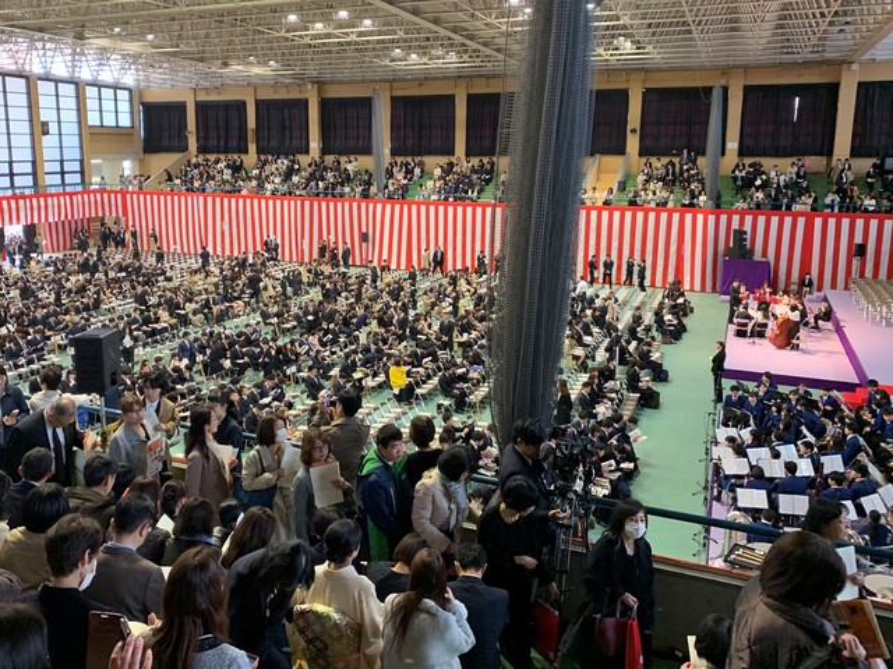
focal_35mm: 26
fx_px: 671
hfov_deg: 67.3
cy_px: 334
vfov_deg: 53.1
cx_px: 446
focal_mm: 4.25
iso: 250
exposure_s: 1/60
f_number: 1.8
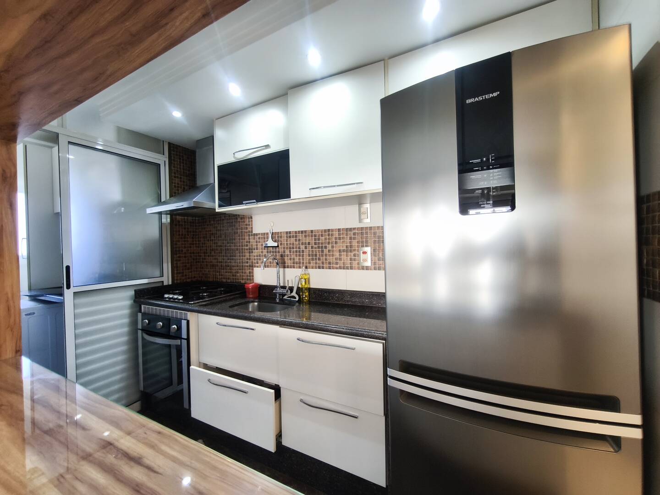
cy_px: 248
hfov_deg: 98.2
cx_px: 330
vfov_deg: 81.7
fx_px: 286
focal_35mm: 15
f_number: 2.2
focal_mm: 1.91
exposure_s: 1/30
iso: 160
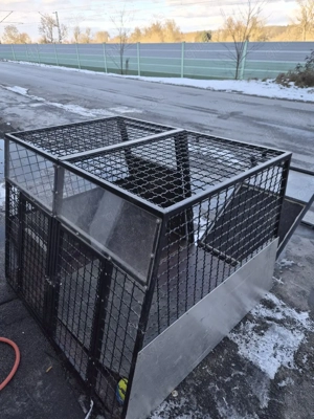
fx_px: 278
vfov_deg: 73.9
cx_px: 157
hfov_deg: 58.9
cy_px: 210
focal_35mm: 23
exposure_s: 1/526
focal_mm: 5.4
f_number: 1.8
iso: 25
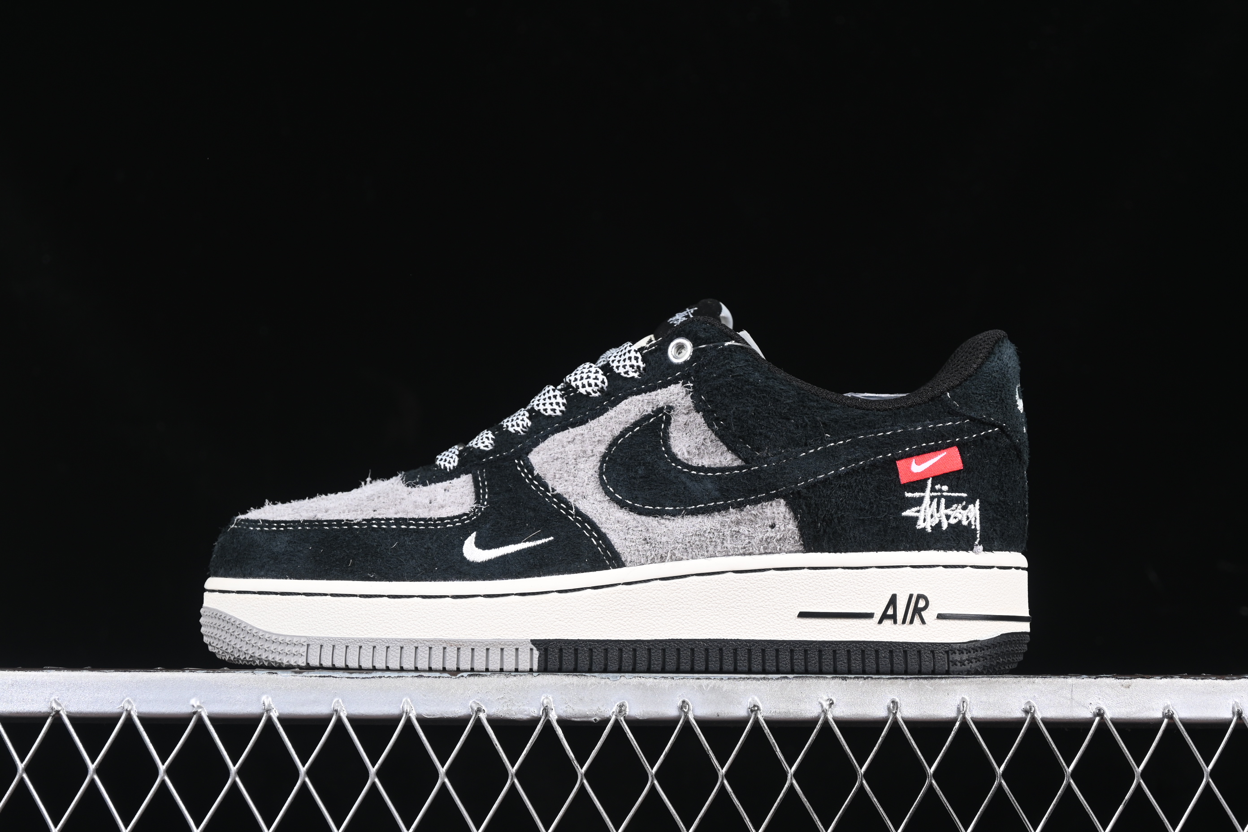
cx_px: 624
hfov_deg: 27.0
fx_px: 2600
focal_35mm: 75
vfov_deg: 18.2
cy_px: 416
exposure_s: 1/60
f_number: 6.3
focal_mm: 50
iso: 160
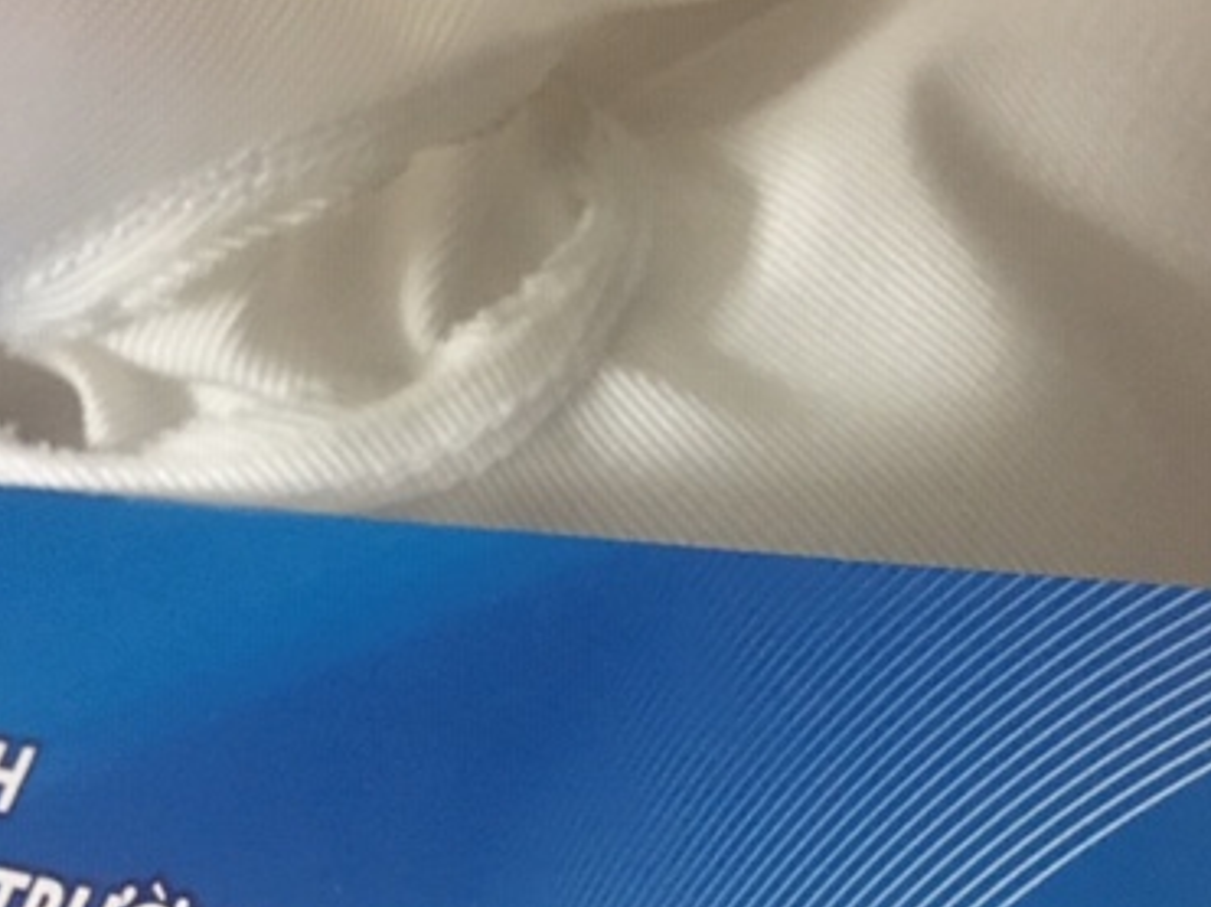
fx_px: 1749
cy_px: 538
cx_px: 604
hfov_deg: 38.2
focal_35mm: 50
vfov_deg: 29.0
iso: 160
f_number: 2.2
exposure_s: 1/8
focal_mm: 4.15
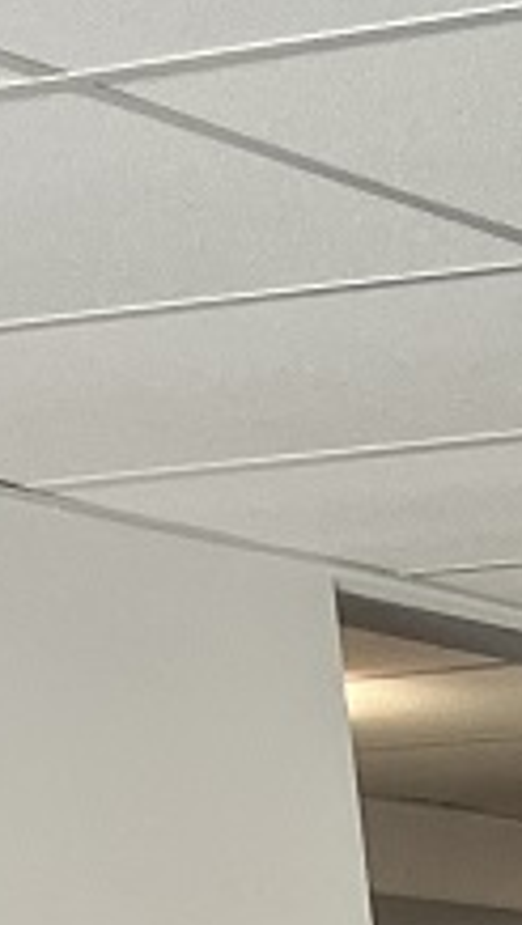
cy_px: 2264
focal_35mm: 177
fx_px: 4345
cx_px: 1842
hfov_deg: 6.1
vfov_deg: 10.4
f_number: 1.6
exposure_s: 1/120
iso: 125
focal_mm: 5.1
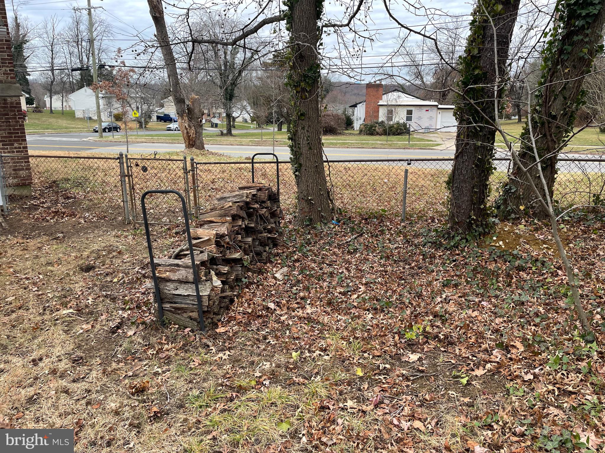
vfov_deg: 53.1
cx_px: 302
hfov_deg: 67.3
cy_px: 226
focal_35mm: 26
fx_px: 454
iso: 40
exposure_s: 1/121
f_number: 1.6
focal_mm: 4.2
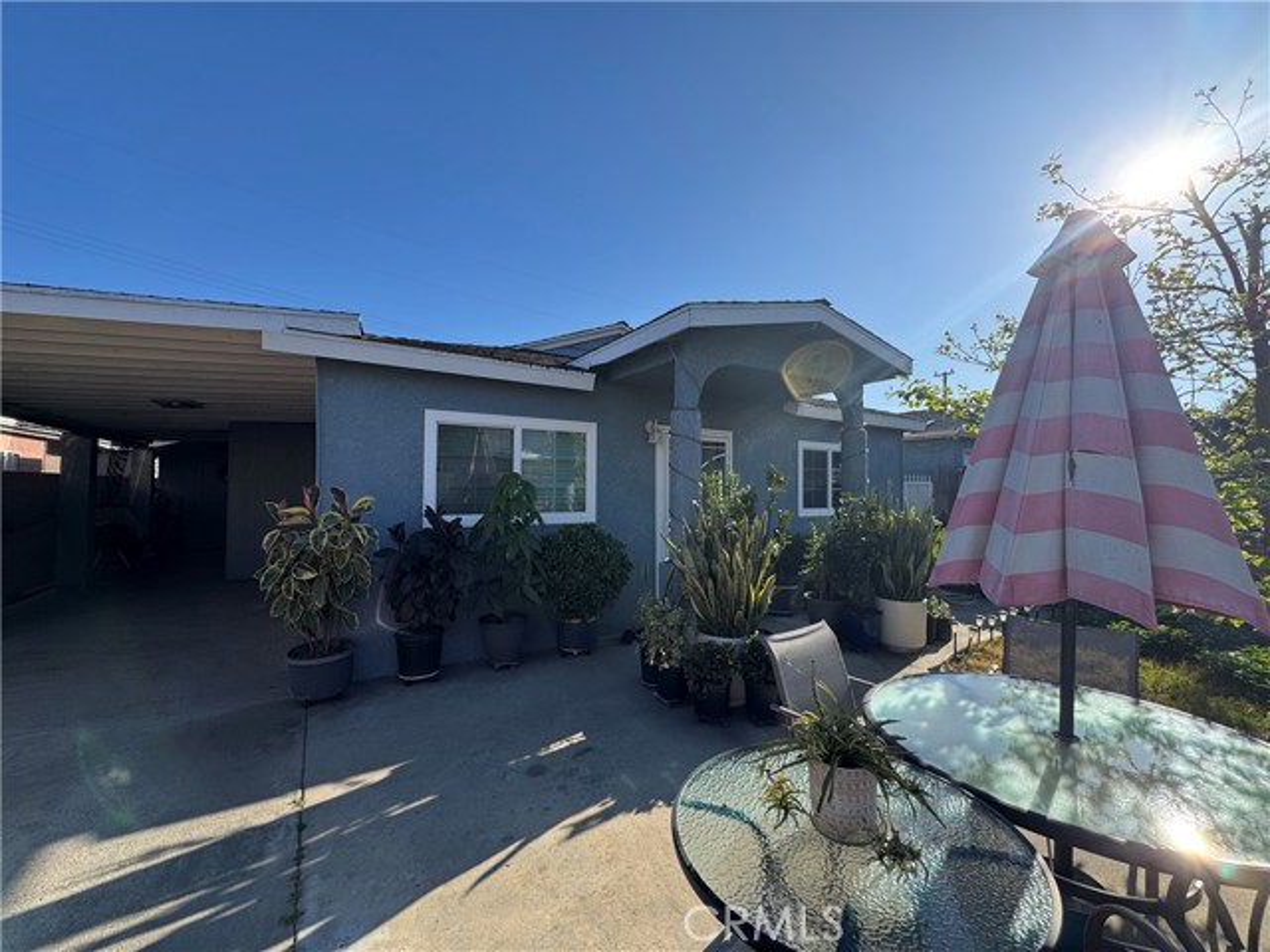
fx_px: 514
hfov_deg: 102.1
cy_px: 476
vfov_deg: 85.7
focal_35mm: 14
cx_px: 635
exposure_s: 1/899
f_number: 2.2
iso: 40
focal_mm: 2.22
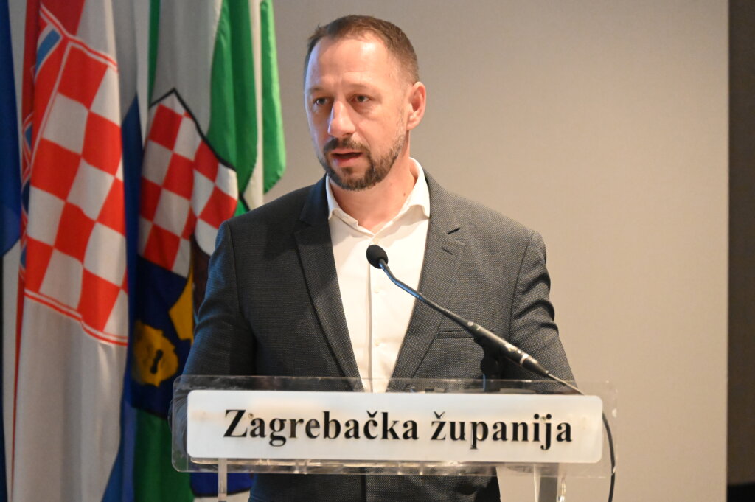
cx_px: 378
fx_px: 3772
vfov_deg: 7.6
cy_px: 251
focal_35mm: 180
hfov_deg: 11.4
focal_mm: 180
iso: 22800
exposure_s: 1/200
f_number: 6.3
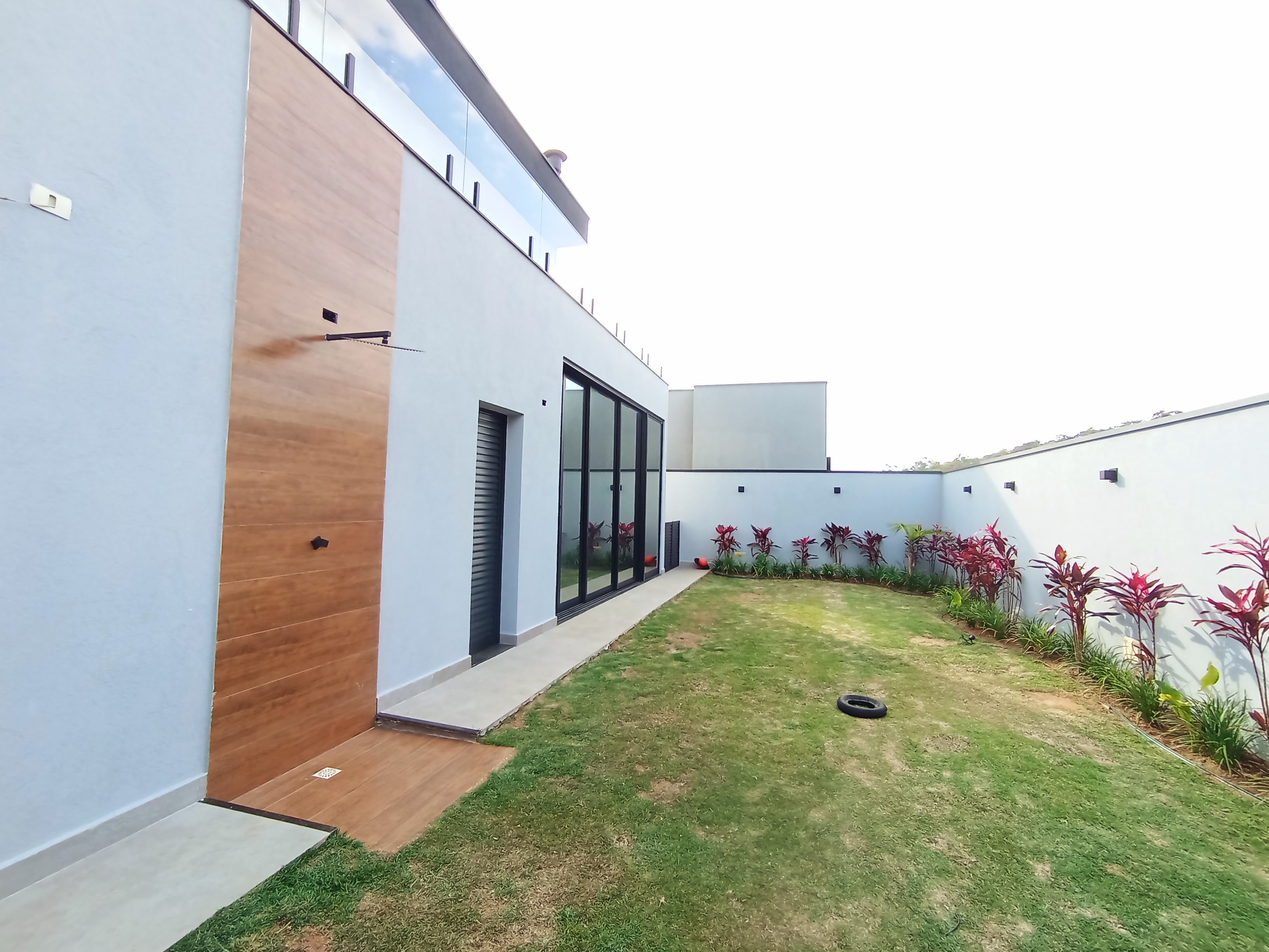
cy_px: 476
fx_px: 587
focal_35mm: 16
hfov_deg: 94.5
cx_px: 634
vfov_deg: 78.1
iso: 50
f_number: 2.2
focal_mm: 1.65
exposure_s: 1/272
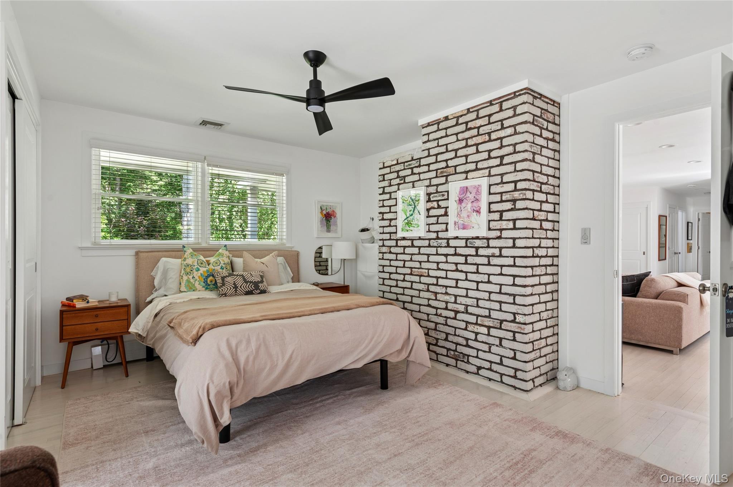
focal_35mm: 18
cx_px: 366
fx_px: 366
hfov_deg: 90.0
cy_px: 244
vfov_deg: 67.3
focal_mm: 18
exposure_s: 1/13
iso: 200
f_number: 8
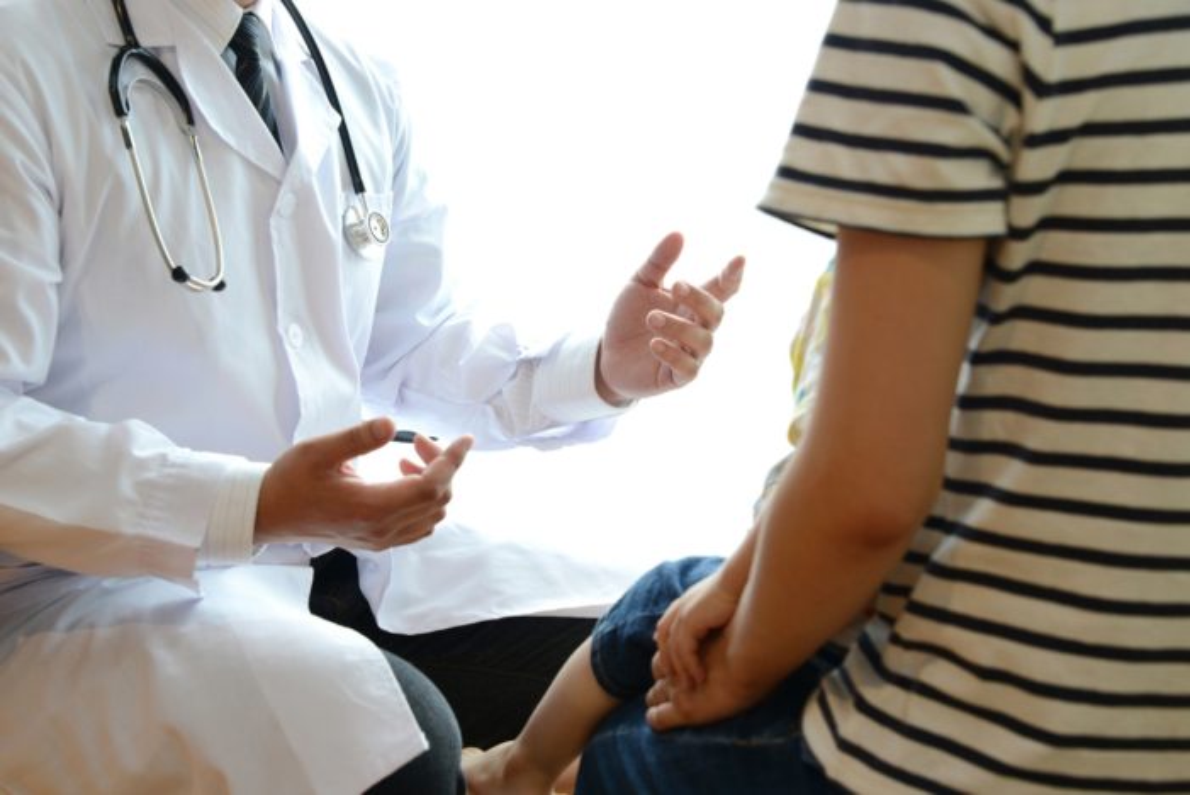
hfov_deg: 26.0
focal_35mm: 78
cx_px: 595
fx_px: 2579
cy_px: 398
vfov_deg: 17.5
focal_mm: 78
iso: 500
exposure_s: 1/50
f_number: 8
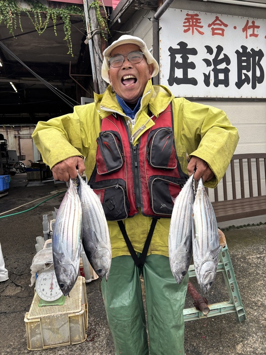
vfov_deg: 67.3
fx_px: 267
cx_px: 133
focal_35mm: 26
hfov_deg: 53.0
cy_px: 178
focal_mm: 5.96
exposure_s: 1/345
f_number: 1.6
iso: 50
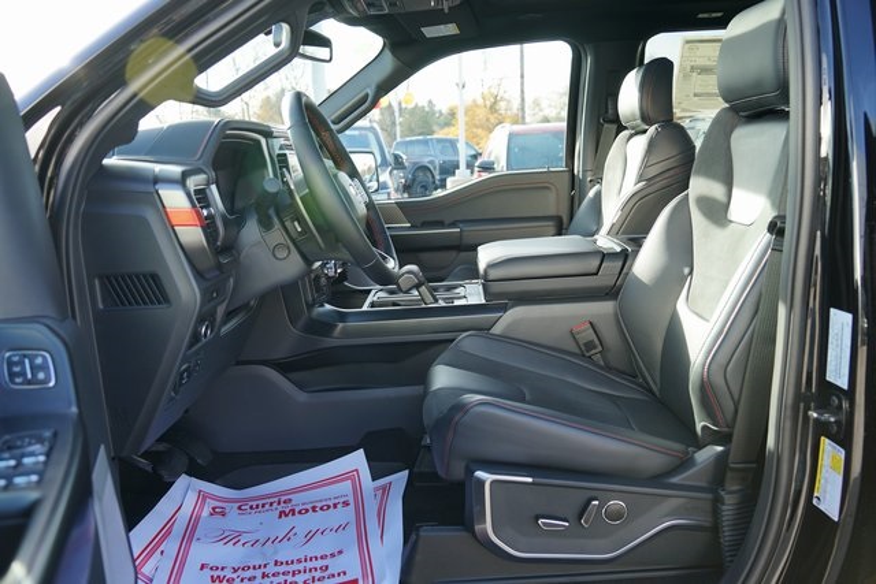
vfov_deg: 46.4
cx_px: 438
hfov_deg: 65.5
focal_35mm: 28
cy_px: 292
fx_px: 681
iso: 100
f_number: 5
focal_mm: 28
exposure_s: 1/80
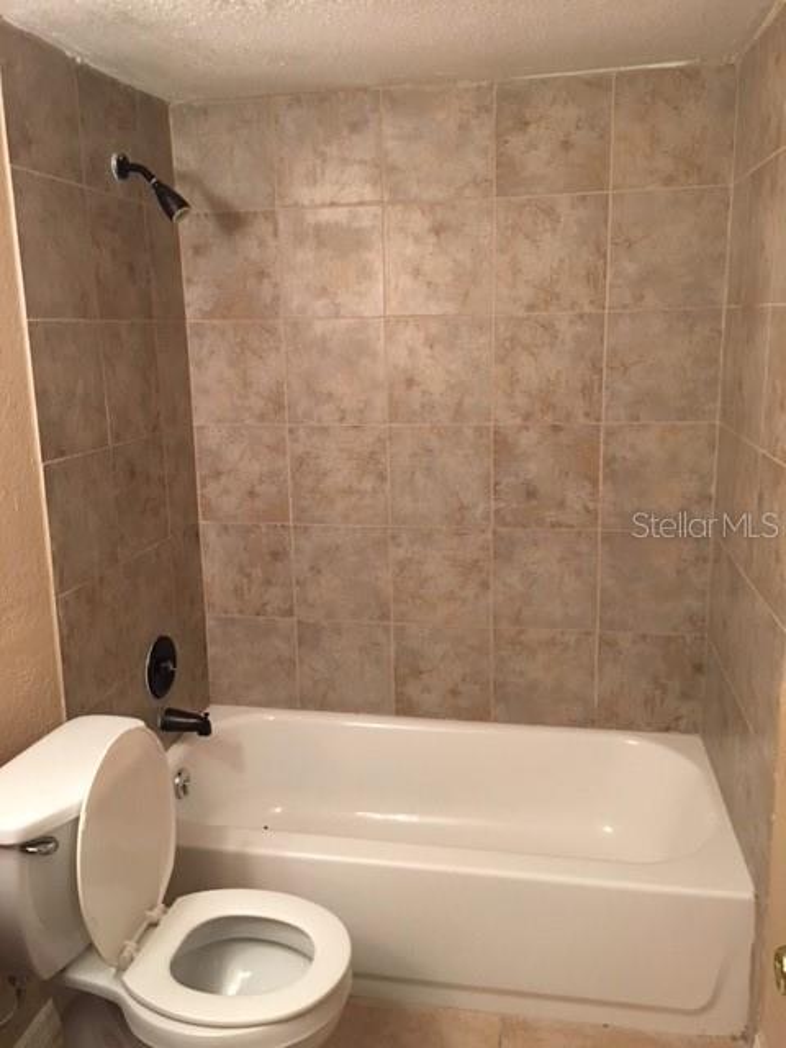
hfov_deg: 48.2
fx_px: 878
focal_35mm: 29
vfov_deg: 61.7
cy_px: 524
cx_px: 393
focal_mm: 4.15
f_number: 2.2
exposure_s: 1/15
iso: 100
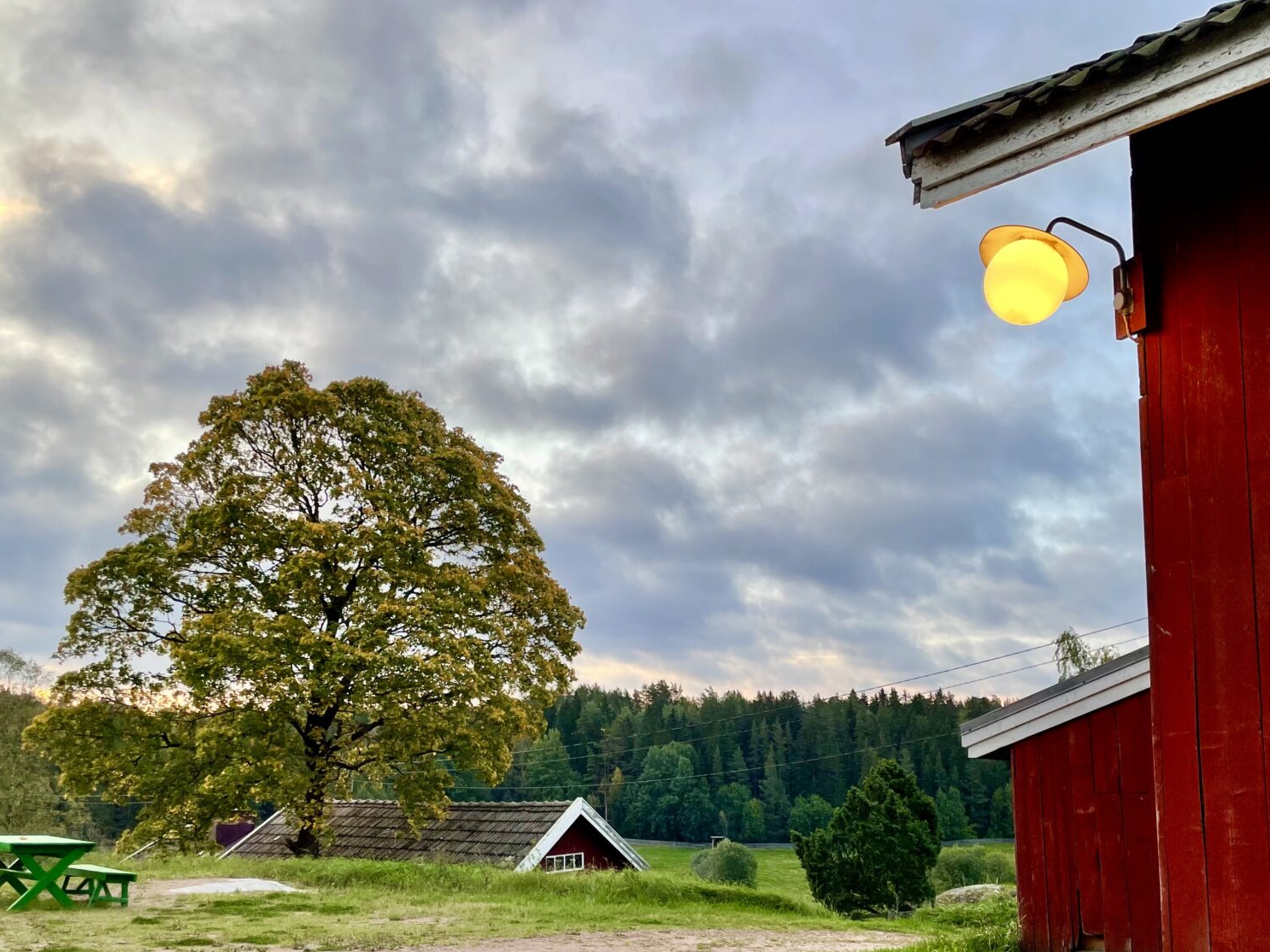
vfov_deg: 40.2
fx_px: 1284
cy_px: 638
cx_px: 756
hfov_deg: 52.3
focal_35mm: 35
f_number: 1.6
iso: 40
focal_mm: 4.2
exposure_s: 1/121
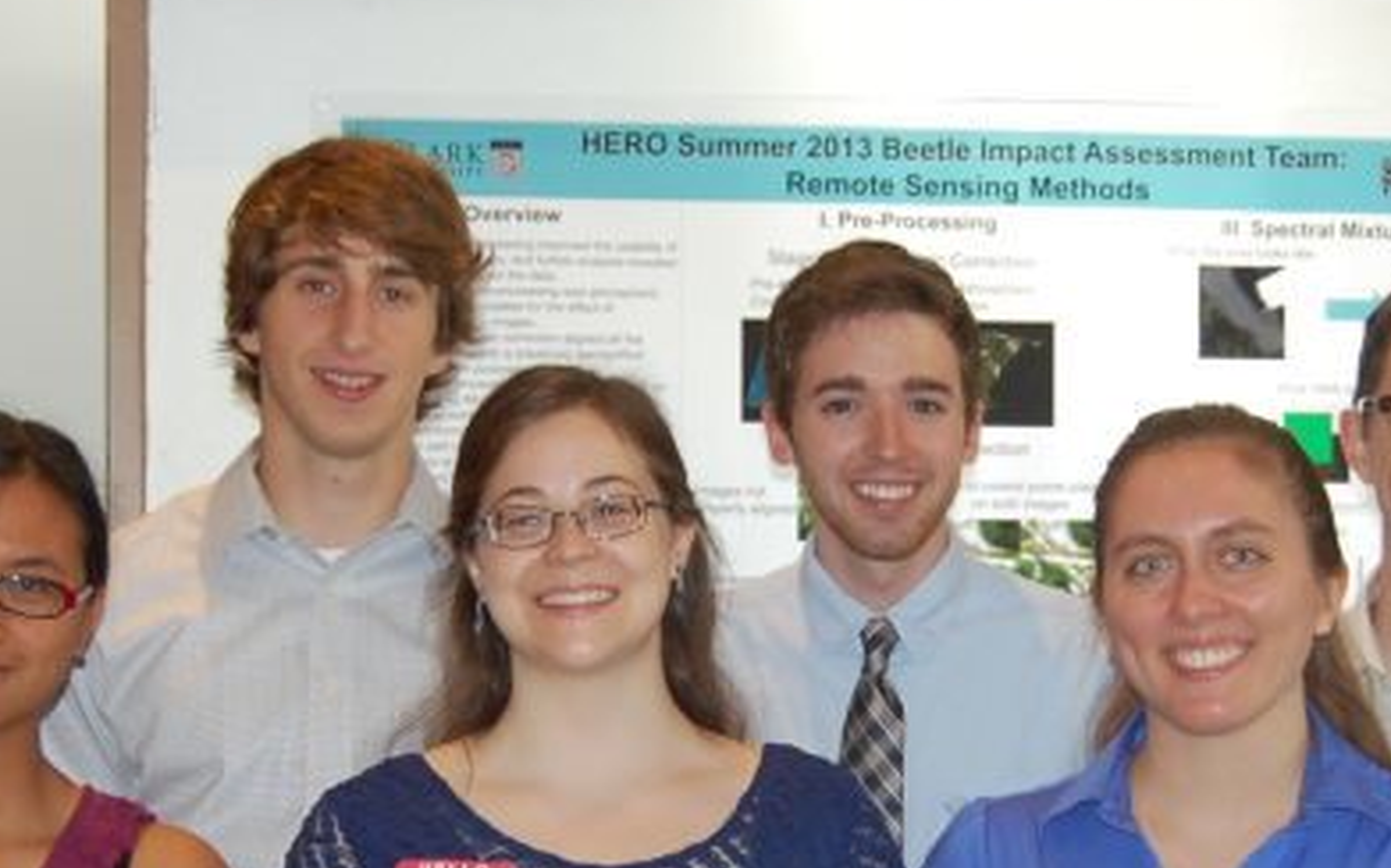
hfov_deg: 17.4
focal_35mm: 120
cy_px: 870
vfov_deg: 10.8
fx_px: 4547
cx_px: 623
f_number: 4.2
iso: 400
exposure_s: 1/60
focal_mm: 30
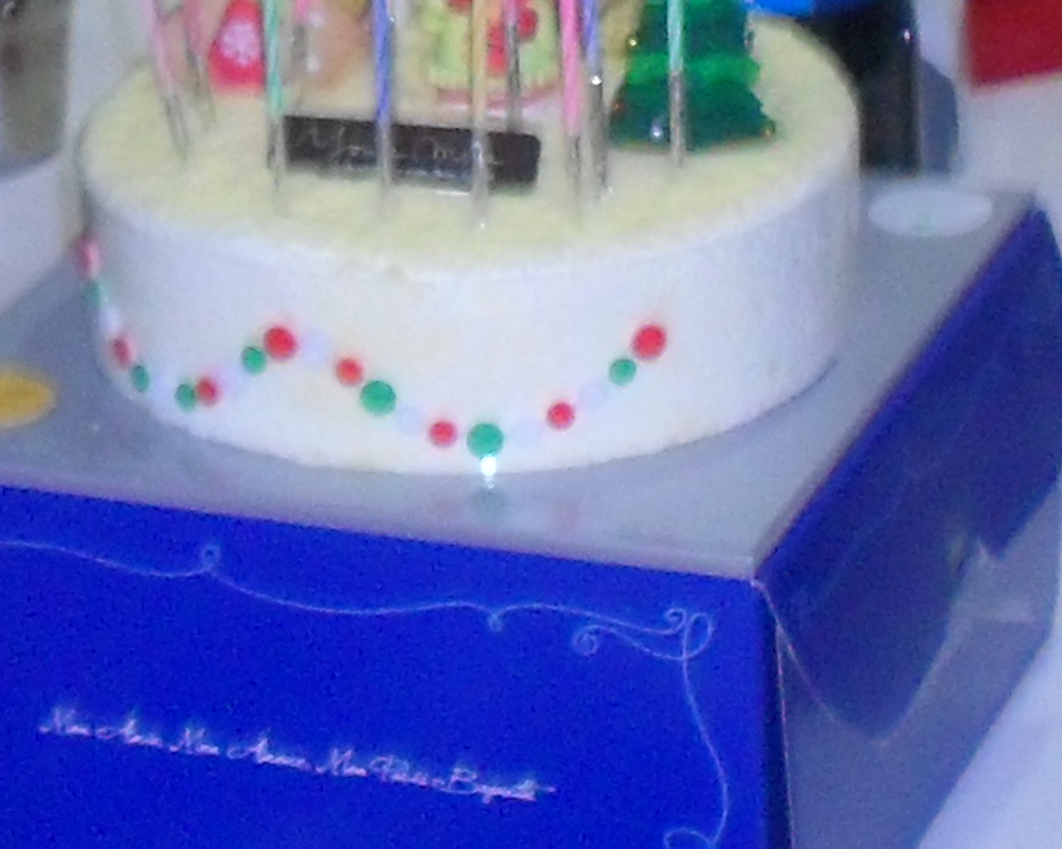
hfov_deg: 11.0
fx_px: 5530
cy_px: -298
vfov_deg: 8.6
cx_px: 709
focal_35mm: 176
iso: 200
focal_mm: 6.3
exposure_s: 1/45
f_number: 2.8
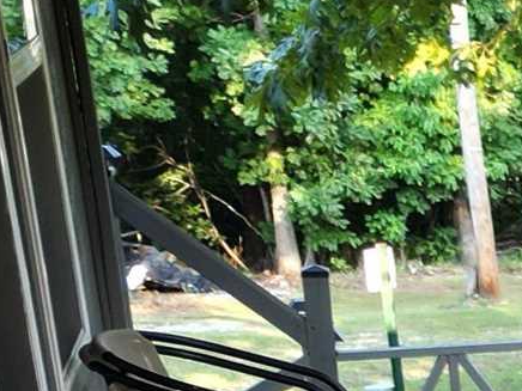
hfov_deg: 9.7
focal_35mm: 169
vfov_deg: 8.5
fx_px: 2548
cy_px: 699
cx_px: 1431
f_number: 1.7
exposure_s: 1/160
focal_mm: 6.72
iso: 120
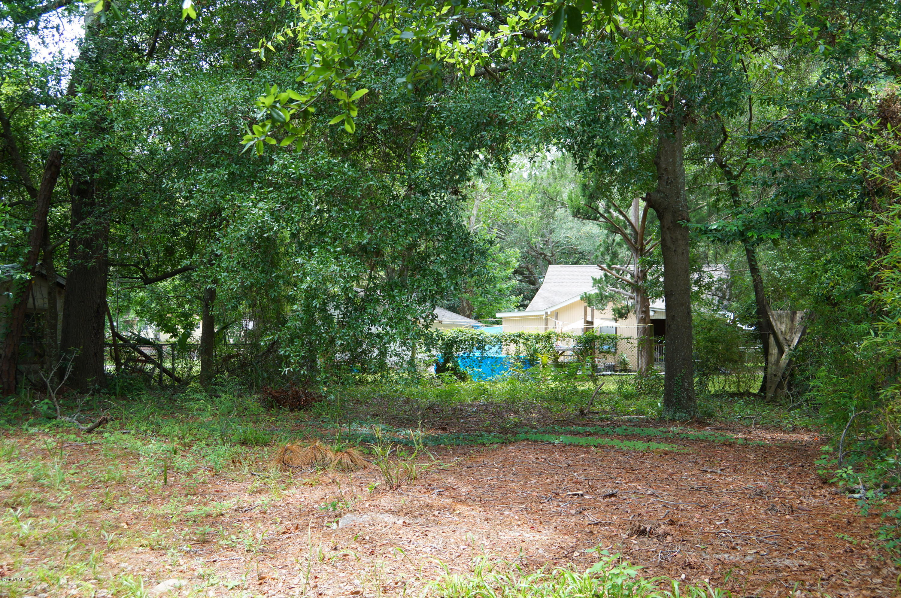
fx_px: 825
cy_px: 299
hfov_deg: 57.3
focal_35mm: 33
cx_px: 450
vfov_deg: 39.9
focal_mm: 22
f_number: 5.6
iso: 200
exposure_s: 1/125
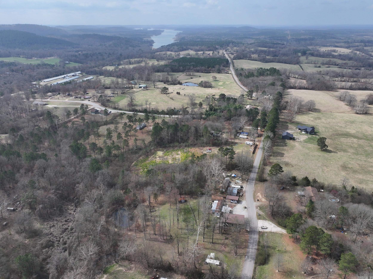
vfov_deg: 56.8
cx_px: 186
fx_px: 259
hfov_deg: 71.6
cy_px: 140
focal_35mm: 24
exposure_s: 1/2500
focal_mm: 12.29
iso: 120
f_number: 2.8
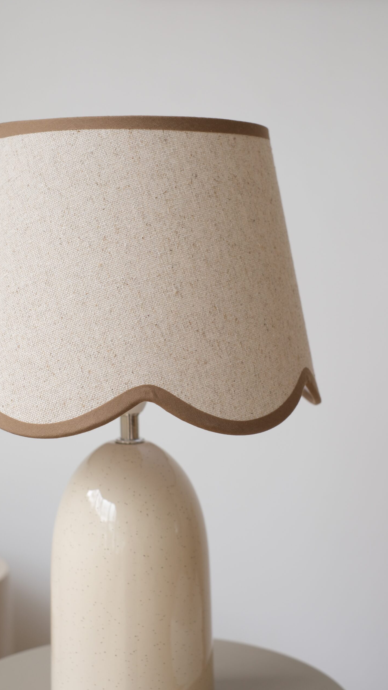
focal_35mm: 56
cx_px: 181
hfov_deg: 21.5
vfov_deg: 37.2
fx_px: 1024
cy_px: 346
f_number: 4
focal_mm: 35
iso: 320
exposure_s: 1/52
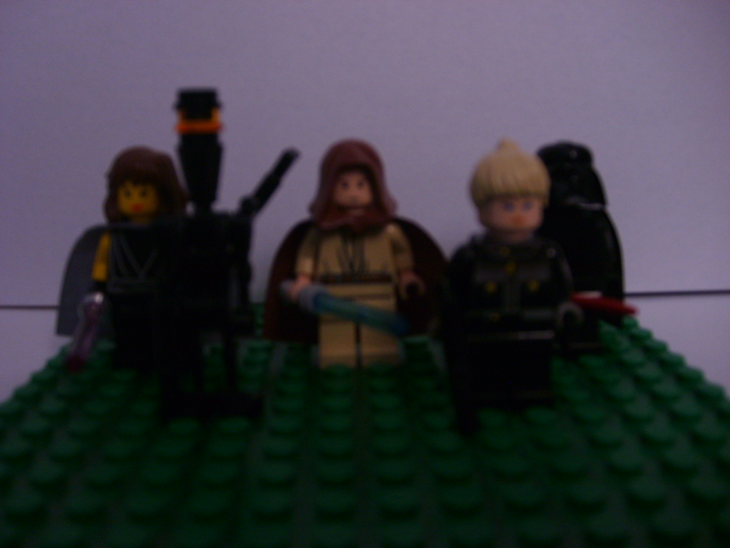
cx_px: 365
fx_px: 738
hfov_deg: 52.6
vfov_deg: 40.7
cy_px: 274
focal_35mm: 35
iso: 100
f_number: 2.8
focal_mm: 5.8
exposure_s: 1/30
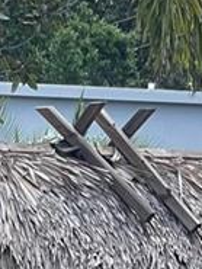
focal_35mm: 415
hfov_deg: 3.6
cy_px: 468
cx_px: -45
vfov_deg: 4.7
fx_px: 3225
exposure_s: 1/573
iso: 20
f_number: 2.2
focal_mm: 7.5
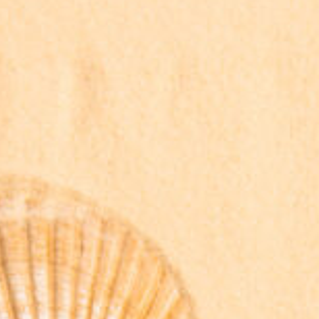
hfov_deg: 7.3
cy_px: 666
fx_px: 2481
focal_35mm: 238
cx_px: 290
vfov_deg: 7.1
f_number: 11
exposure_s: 1/200
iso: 100
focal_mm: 42
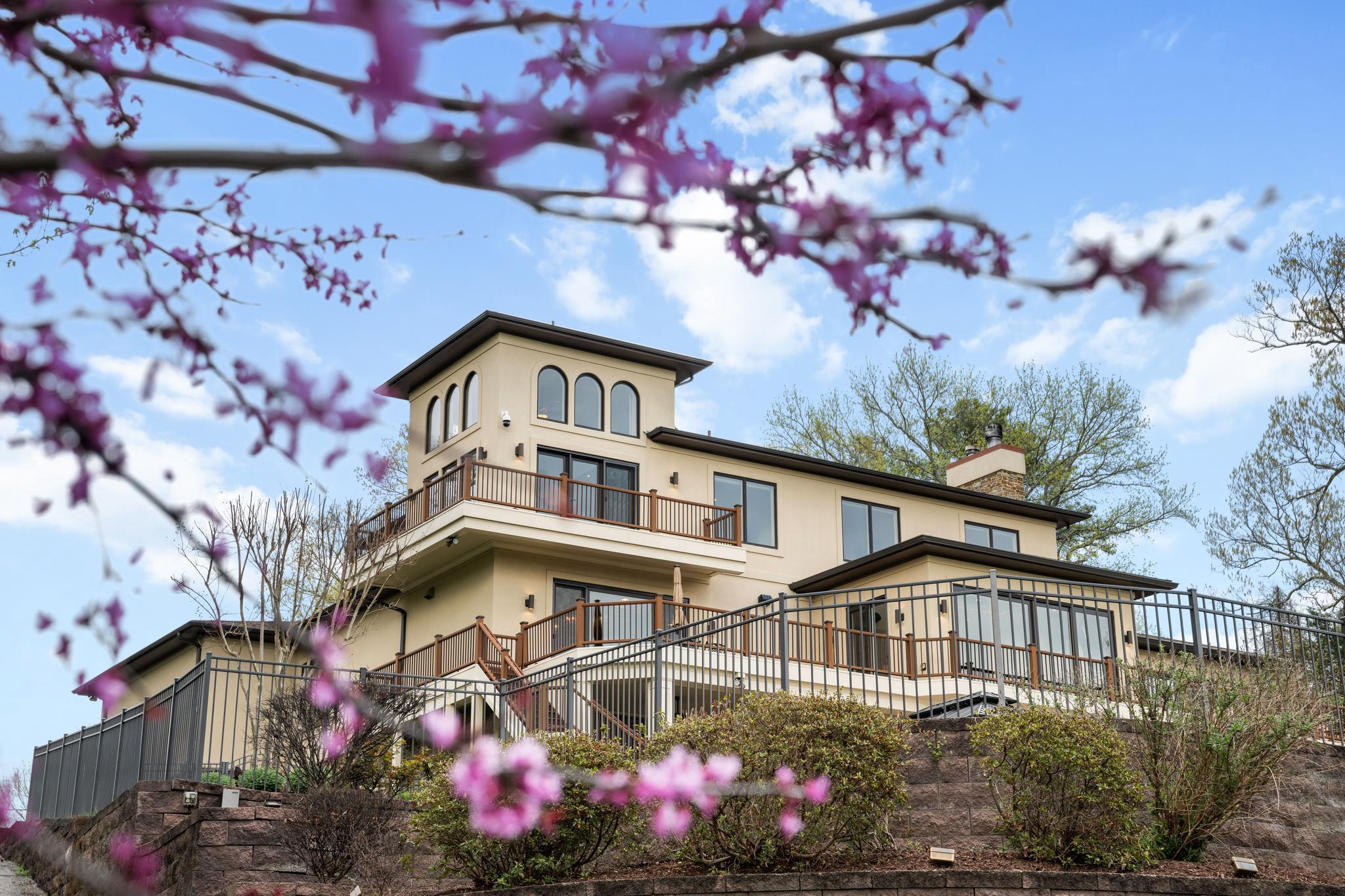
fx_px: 1980
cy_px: 448
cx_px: 672
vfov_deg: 25.5
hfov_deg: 37.5
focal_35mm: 53
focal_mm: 53
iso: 200
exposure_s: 1/160
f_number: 8
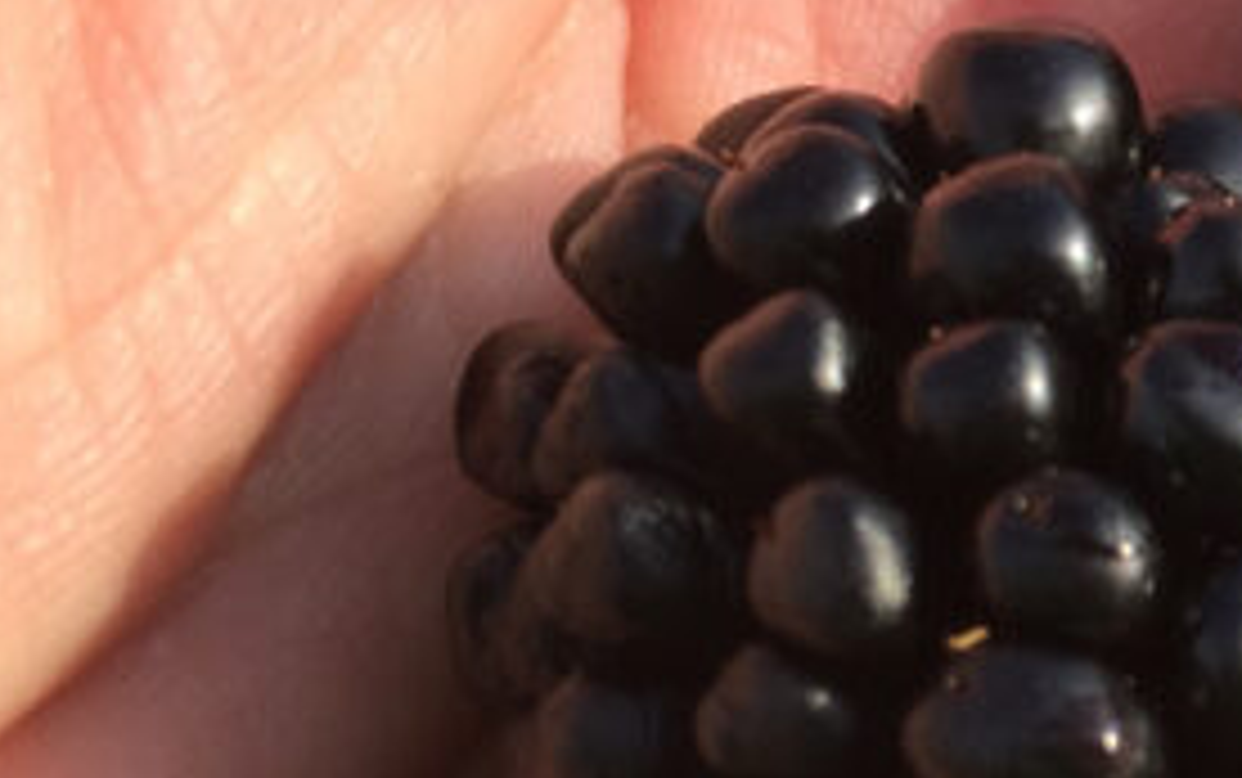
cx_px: 2066
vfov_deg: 11.5
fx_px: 3862
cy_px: 459
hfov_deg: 16.1
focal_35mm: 114
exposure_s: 1/670
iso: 32
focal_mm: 4.15
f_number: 2.2
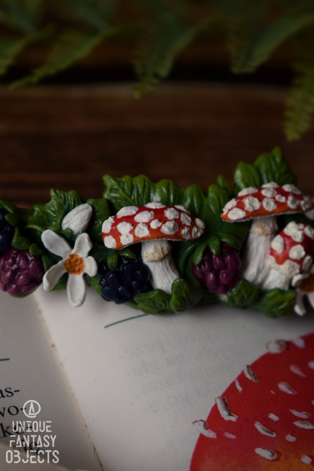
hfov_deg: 16.6
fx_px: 1079
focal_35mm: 82
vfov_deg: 24.6
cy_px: 236
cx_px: 157
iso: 400
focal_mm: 55
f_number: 5.6
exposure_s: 1/60
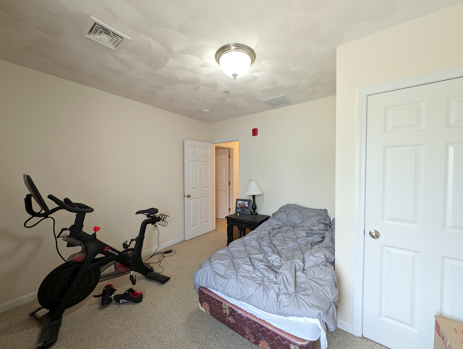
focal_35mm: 12
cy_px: 174
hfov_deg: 110.5
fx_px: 161
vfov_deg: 94.6
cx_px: 232
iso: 45
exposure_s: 1/34.2
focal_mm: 2.23
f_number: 1.95
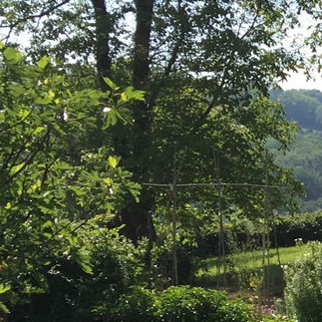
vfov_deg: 13.5
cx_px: 623
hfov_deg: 12.3
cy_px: 354
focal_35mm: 127
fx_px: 1337
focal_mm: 4.15
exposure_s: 1/1183
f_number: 2.2
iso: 25
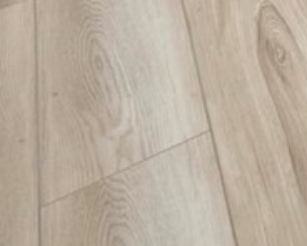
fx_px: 944
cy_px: -686
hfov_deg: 9.9
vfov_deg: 8.6
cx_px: 1040
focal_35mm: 104
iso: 100
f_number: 6.3
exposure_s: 1/60
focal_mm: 12
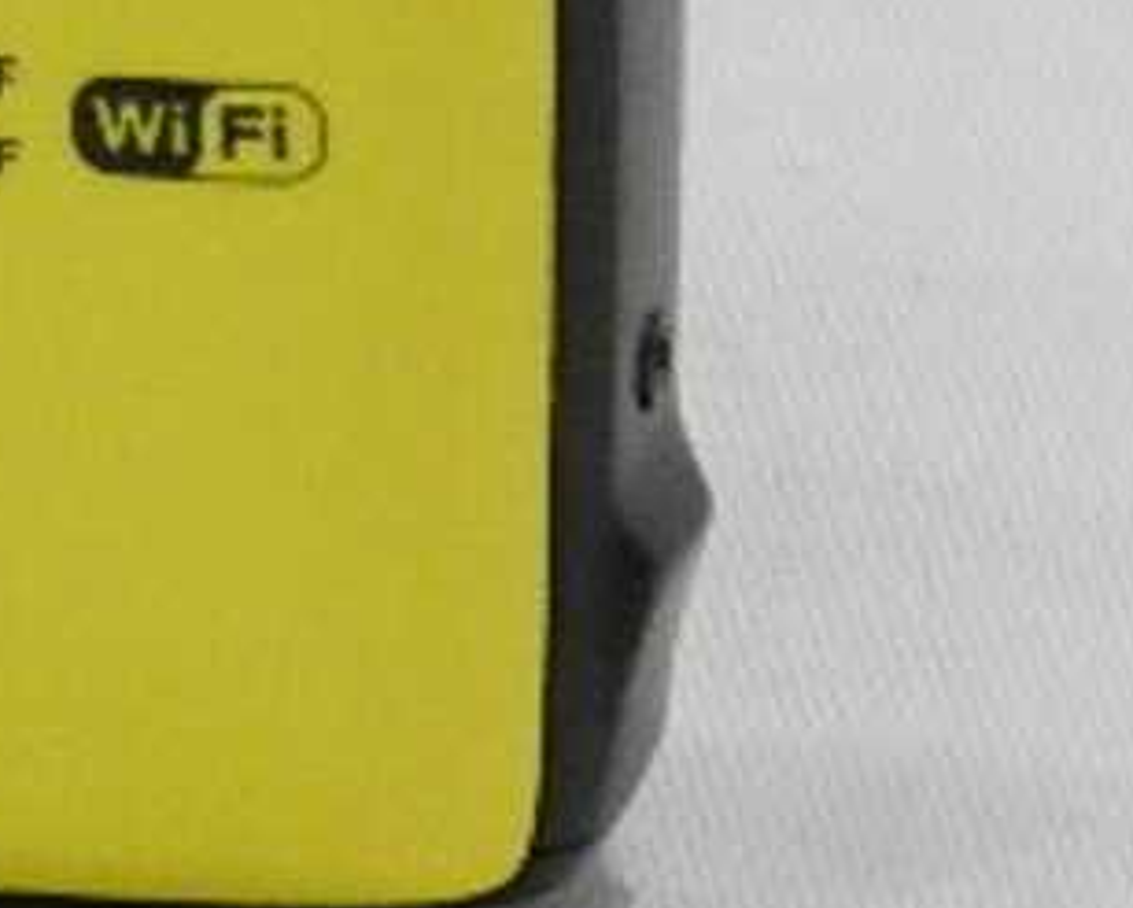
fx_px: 24427
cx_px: -912
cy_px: -151
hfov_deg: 2.6
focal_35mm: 728
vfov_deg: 2.1
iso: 800
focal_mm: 34
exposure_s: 1/60
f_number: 5.5
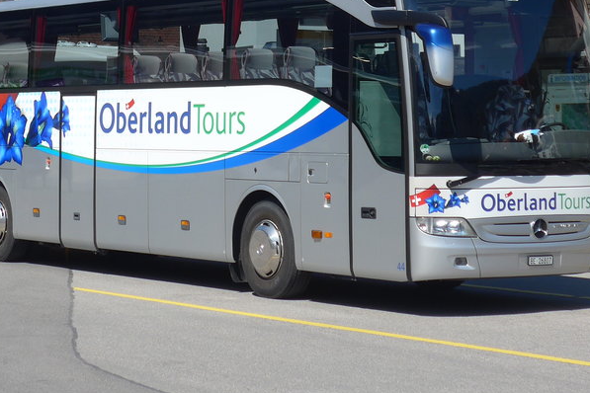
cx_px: 215
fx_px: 1885
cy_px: -43
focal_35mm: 115
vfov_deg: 11.7
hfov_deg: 17.8
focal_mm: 11.3
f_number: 3.4
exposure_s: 1/1300
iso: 80
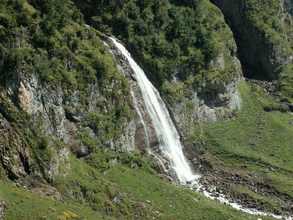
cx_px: 146
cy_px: 110
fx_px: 779
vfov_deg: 16.1
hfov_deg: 21.3
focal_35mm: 92
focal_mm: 15.38
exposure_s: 1/100
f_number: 8
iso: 50
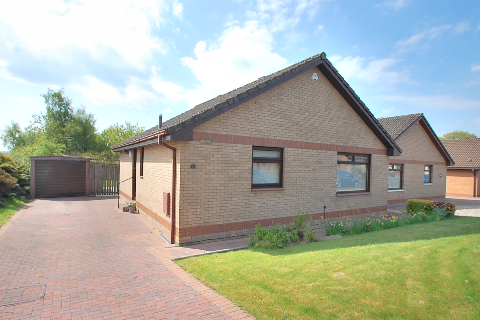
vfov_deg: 64.5
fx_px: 253
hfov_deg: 86.9
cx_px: 241
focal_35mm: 19
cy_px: 155
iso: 200
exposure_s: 1/250
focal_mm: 12
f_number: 8
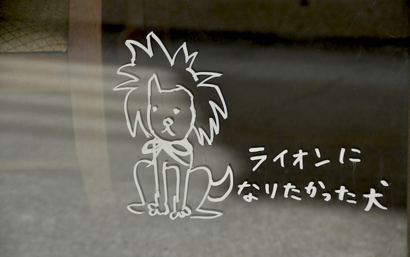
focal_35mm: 126
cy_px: 135
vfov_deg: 10.4
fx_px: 1408
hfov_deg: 16.6
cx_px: 205
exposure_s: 1/1250
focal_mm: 82
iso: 800
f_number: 5.3
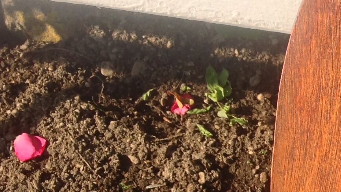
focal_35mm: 114
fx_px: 1031
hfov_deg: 17.3
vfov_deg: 10.4
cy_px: 235
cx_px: 475
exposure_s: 1/817
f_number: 2.4
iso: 50
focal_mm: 4.28
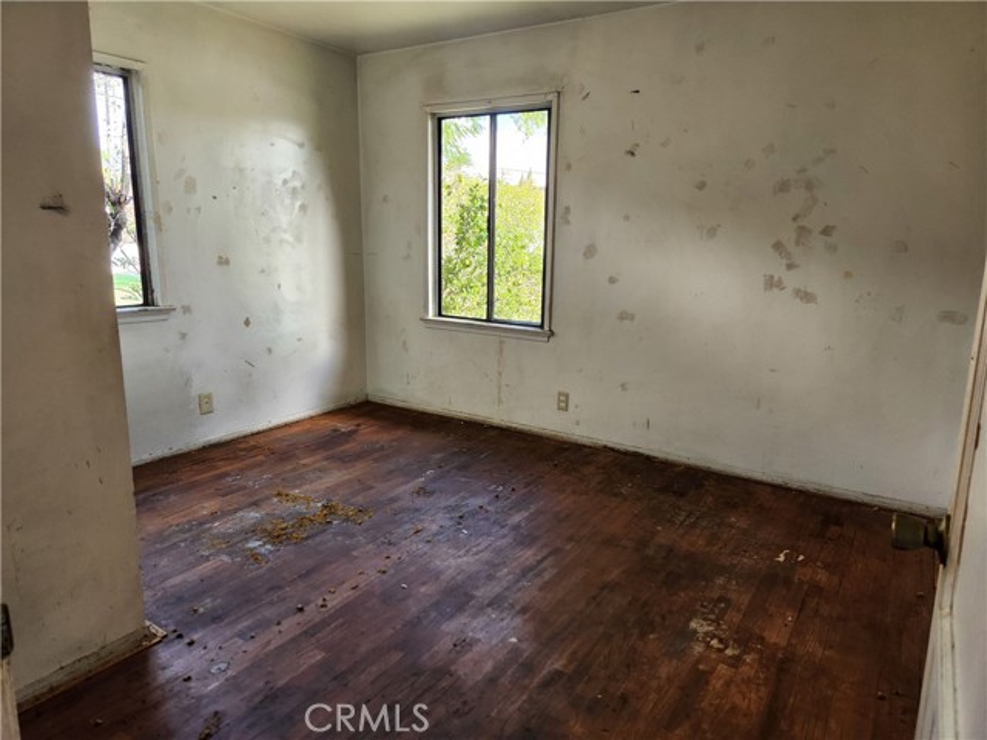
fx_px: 656
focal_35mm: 23
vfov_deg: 58.9
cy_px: 370
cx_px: 494
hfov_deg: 73.9
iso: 160
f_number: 1.8
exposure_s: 1/180
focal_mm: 5.4
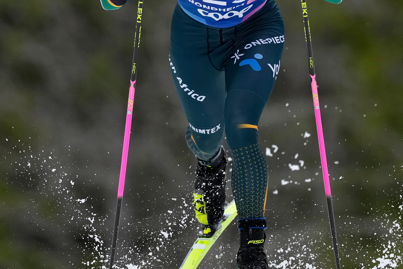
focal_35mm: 989
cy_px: 45
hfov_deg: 2.1
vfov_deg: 1.4
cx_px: 169
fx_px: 11072
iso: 800
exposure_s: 1/1600
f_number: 2.8
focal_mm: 300
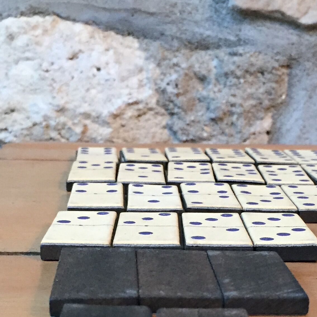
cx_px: 186
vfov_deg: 23.0
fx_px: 767
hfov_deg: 23.3
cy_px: 258
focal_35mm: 74
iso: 250
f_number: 2.2
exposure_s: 1/20
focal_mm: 4.15
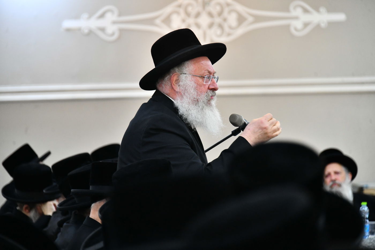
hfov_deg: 10.3
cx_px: 188
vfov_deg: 6.9
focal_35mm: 200
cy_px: 125
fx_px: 2083
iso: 2500
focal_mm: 200
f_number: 5.6
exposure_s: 1/125
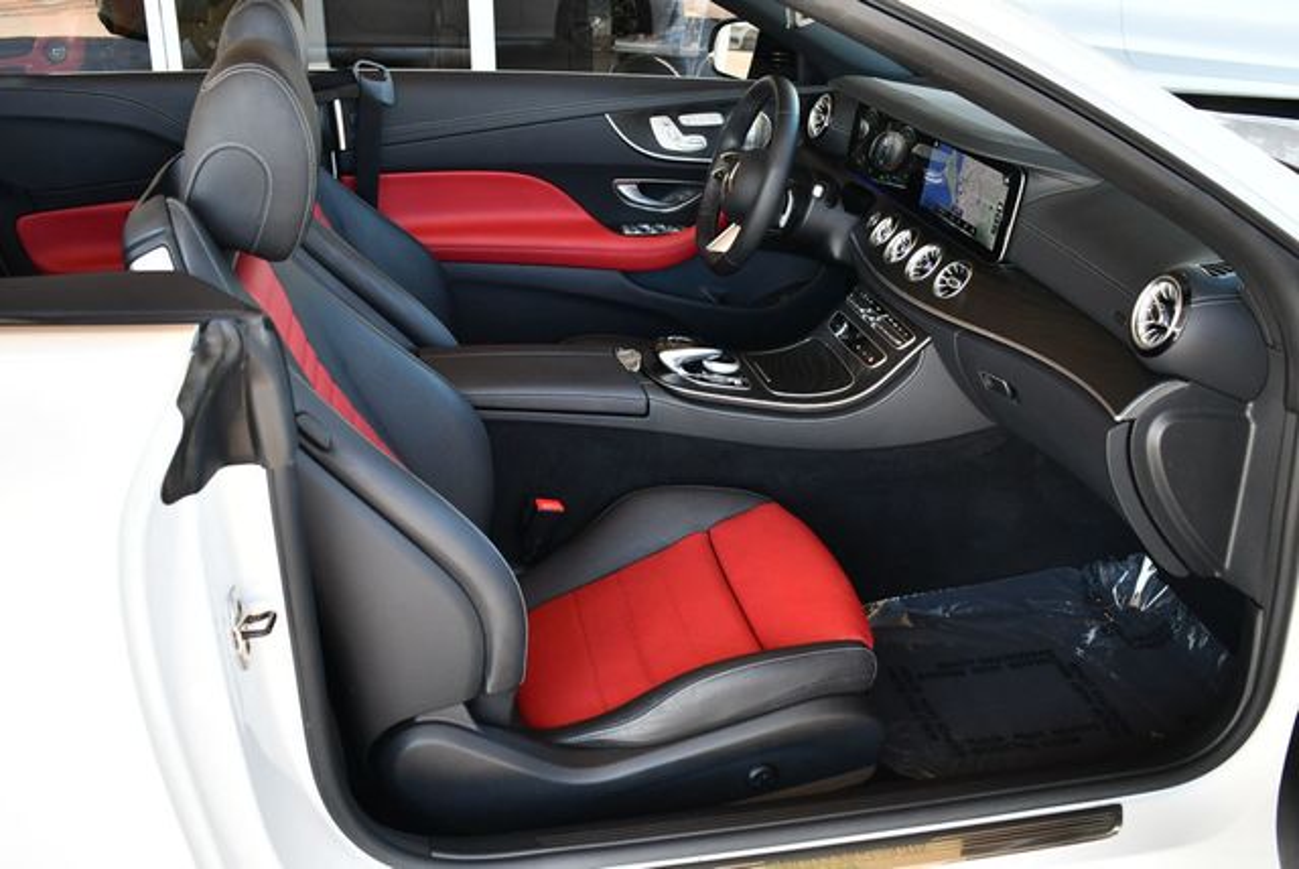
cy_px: 434
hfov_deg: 53.1
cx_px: 650
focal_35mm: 36
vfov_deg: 36.9
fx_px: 1300
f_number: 3.5
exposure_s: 1/250
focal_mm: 18
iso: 400
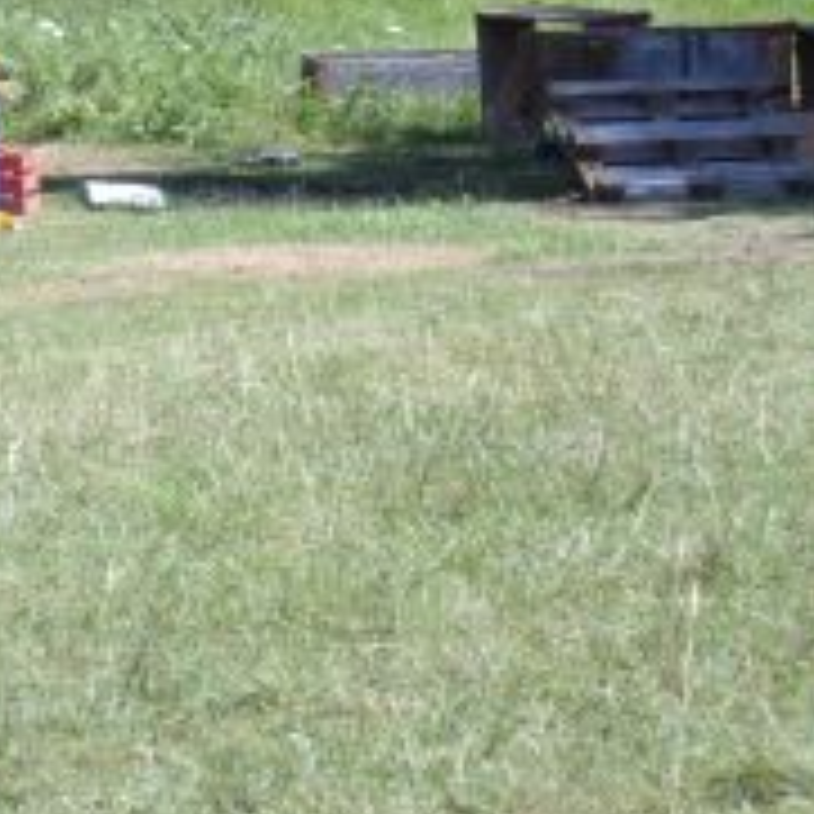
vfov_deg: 10.0
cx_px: -301
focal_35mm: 173
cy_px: 29
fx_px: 4603
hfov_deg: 9.9
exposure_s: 1/125
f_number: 6.1
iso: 71
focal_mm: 13.7
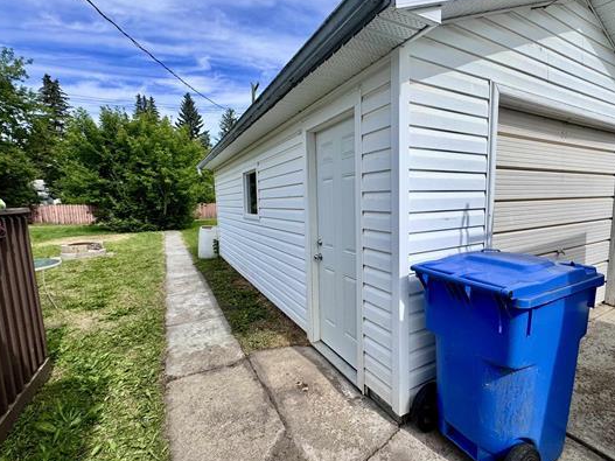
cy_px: 235
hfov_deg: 90.7
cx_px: 342
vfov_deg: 74.7
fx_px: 302
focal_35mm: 17
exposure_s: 1/2415
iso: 50
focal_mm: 2.22
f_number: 2.2
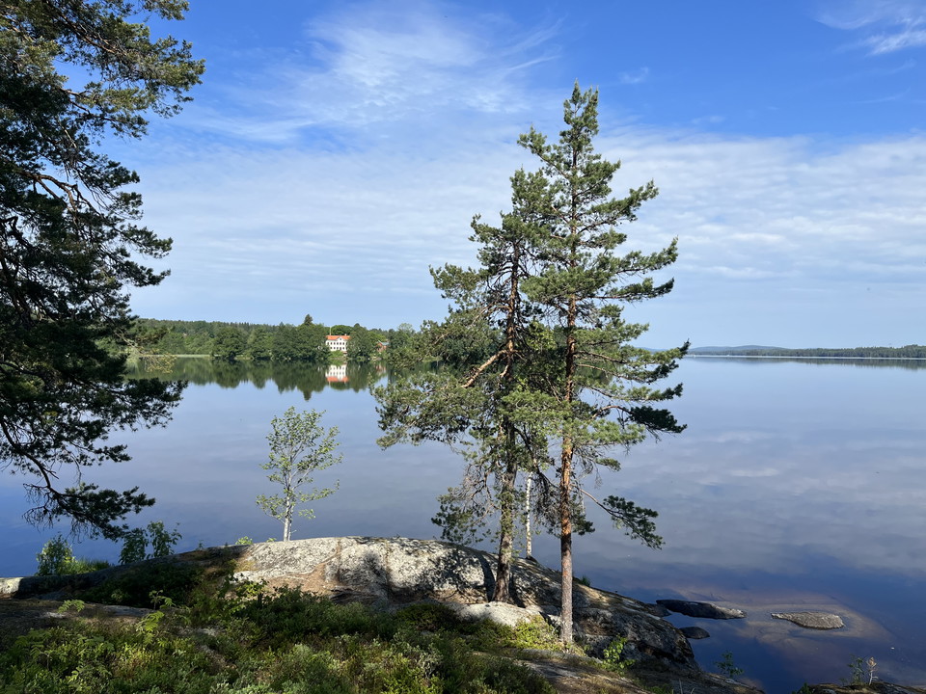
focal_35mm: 26
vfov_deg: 53.1
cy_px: 347
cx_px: 463
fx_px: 696
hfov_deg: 67.3
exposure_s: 1/4651
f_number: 1.6
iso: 50
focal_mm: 5.1
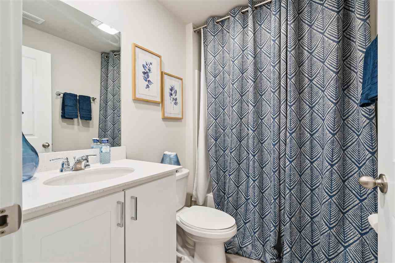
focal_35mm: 16
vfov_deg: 73.7
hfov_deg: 96.7
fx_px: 176
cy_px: 132
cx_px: 198
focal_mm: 16
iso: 800
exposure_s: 1/10
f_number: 9
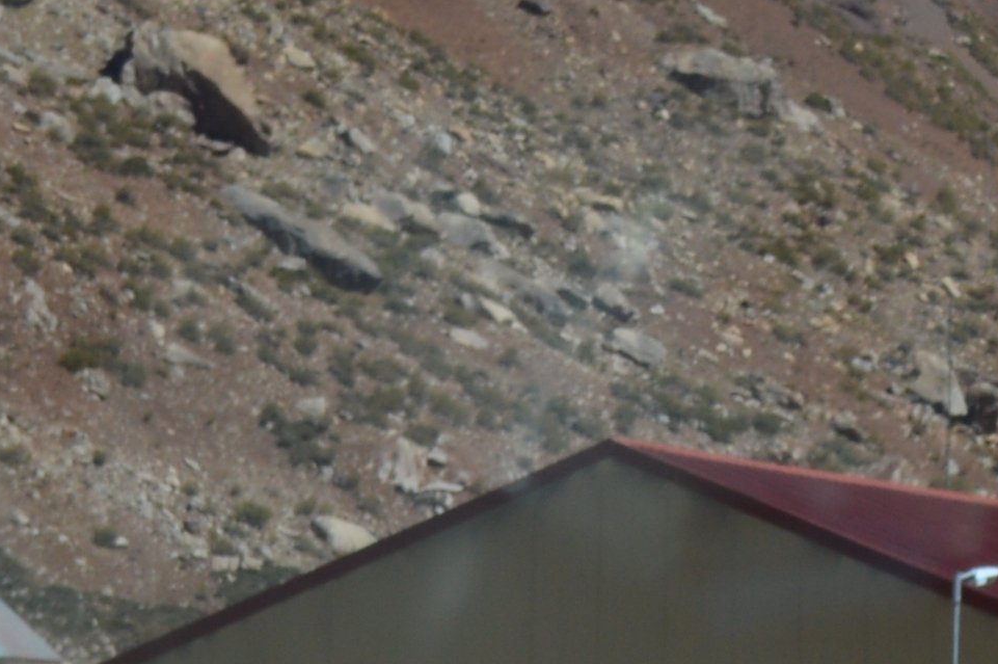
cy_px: -284
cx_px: 2951
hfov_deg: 5.4
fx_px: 9888
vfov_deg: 3.8
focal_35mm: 357
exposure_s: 1/250
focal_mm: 38
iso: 100
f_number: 8
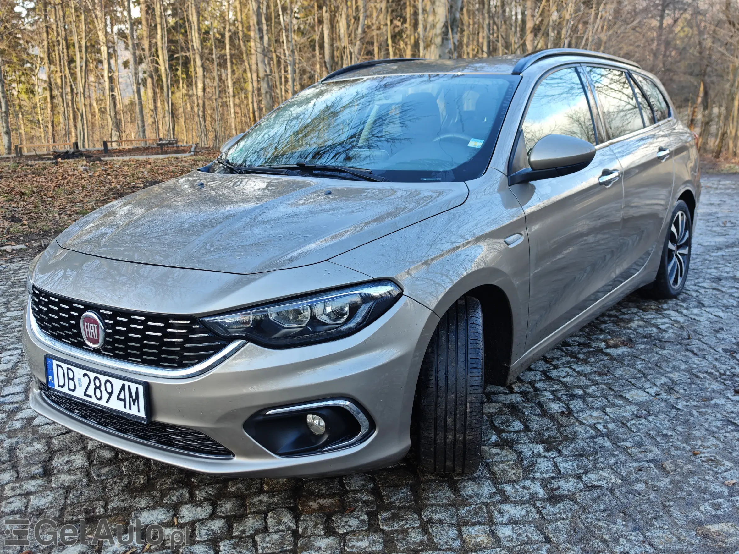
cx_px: 370
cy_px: 277
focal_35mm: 35
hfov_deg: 52.6
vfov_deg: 40.7
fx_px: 747
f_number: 2
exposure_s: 1/100
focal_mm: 8.72
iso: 64
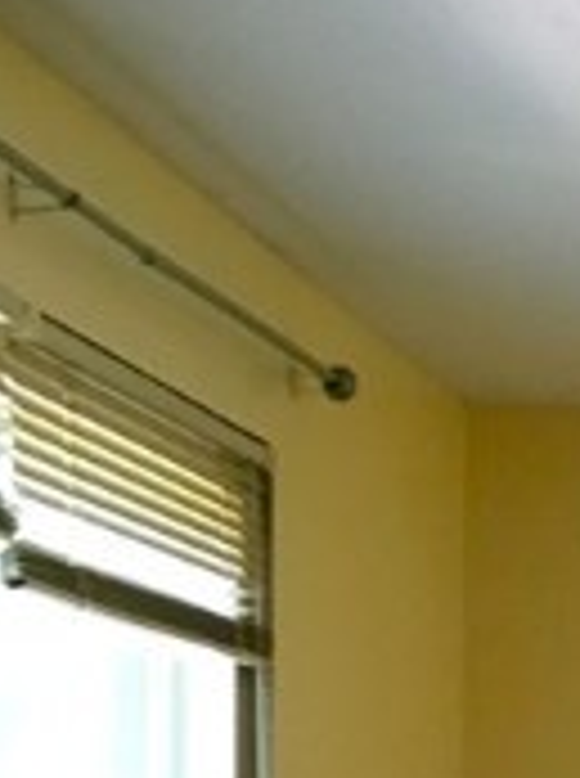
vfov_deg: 14.0
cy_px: 1273
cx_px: 1147
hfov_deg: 10.5
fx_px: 2893
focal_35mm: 129
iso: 100
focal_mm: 4.15
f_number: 2.2
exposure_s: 1/30
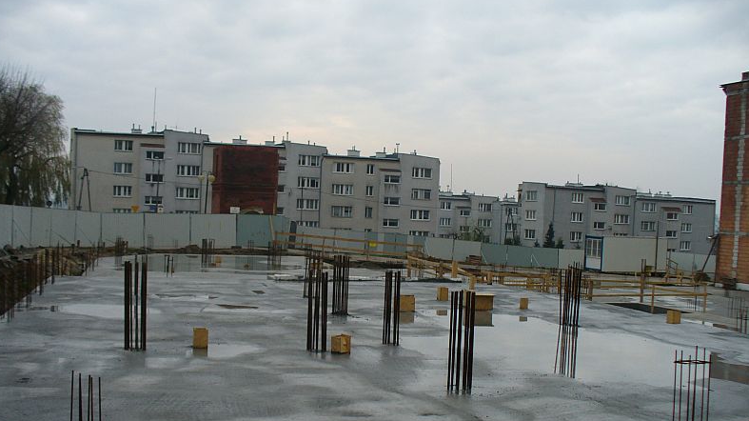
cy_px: 259
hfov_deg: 49.4
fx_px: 814
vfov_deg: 28.9
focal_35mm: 41
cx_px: 372
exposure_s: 1/160
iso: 80
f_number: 2.8
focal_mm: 6.1
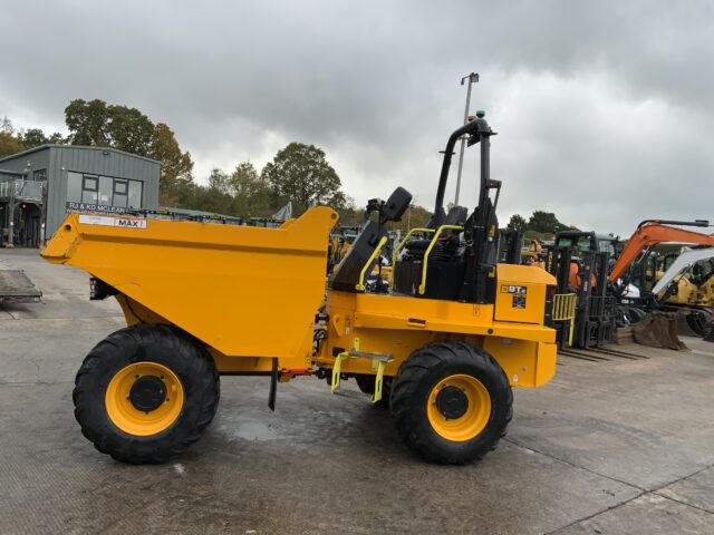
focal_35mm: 29
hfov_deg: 61.7
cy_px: 268
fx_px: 598
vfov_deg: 48.2
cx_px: 357
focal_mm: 3
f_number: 1.8
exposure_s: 1/545
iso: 16
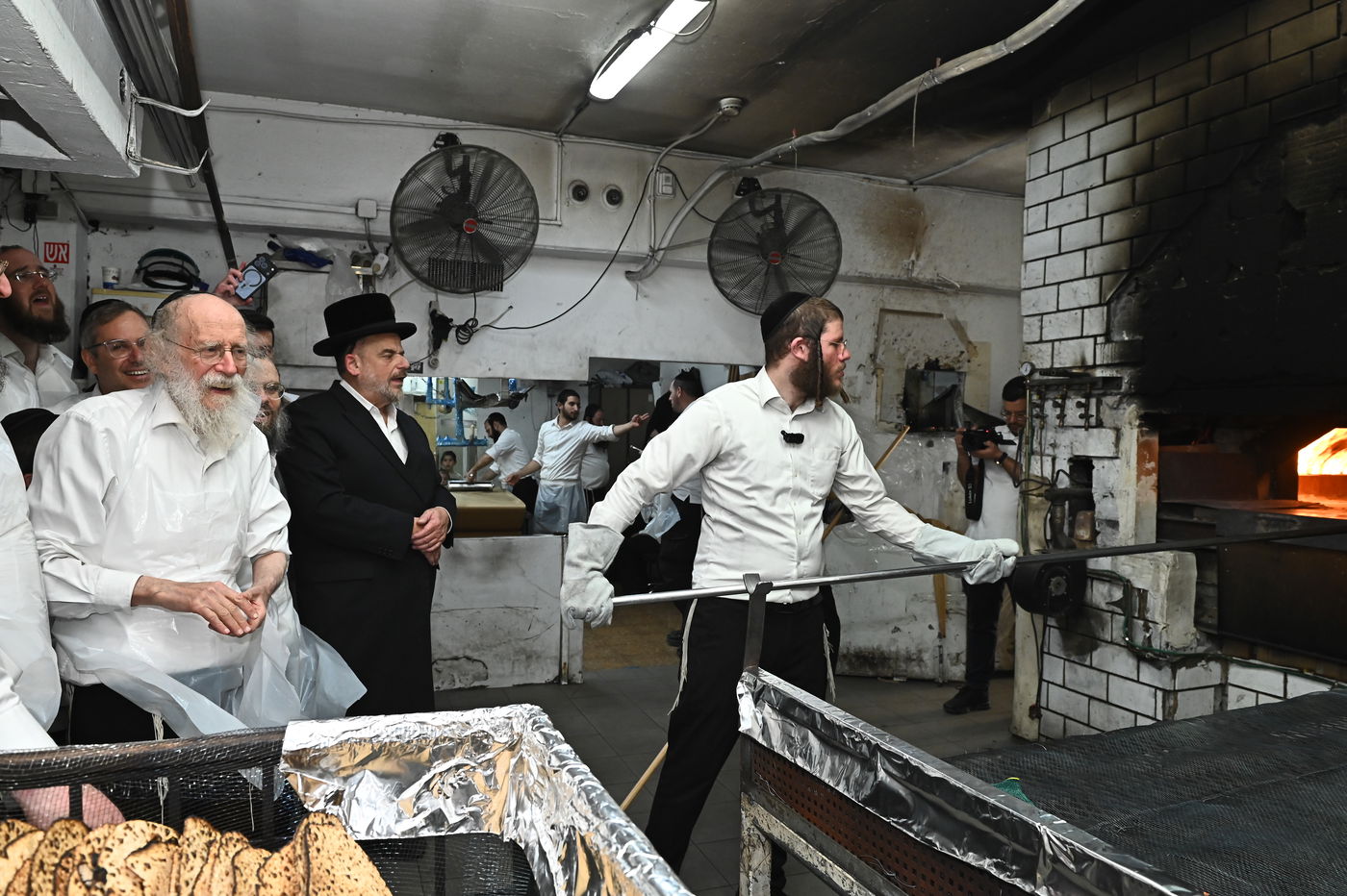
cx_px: 674
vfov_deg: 53.1
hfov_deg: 73.8
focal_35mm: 24
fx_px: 898
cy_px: 448
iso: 2500
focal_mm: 24
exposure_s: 1/200
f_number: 8
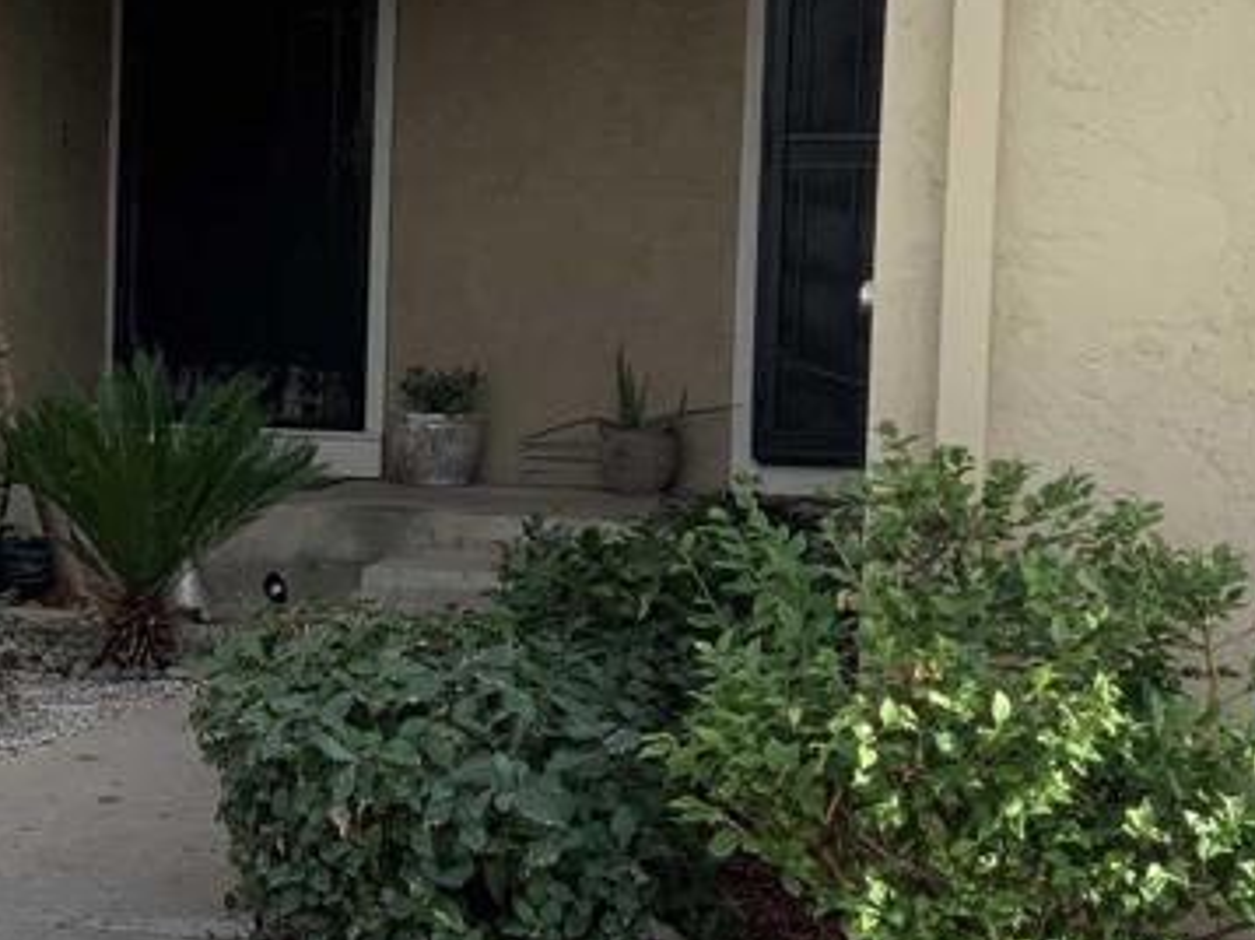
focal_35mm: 83
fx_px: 3007
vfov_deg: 17.8
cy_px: 428
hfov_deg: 22.9
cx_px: 98
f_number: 1.8
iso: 16
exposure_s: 1/514
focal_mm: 3
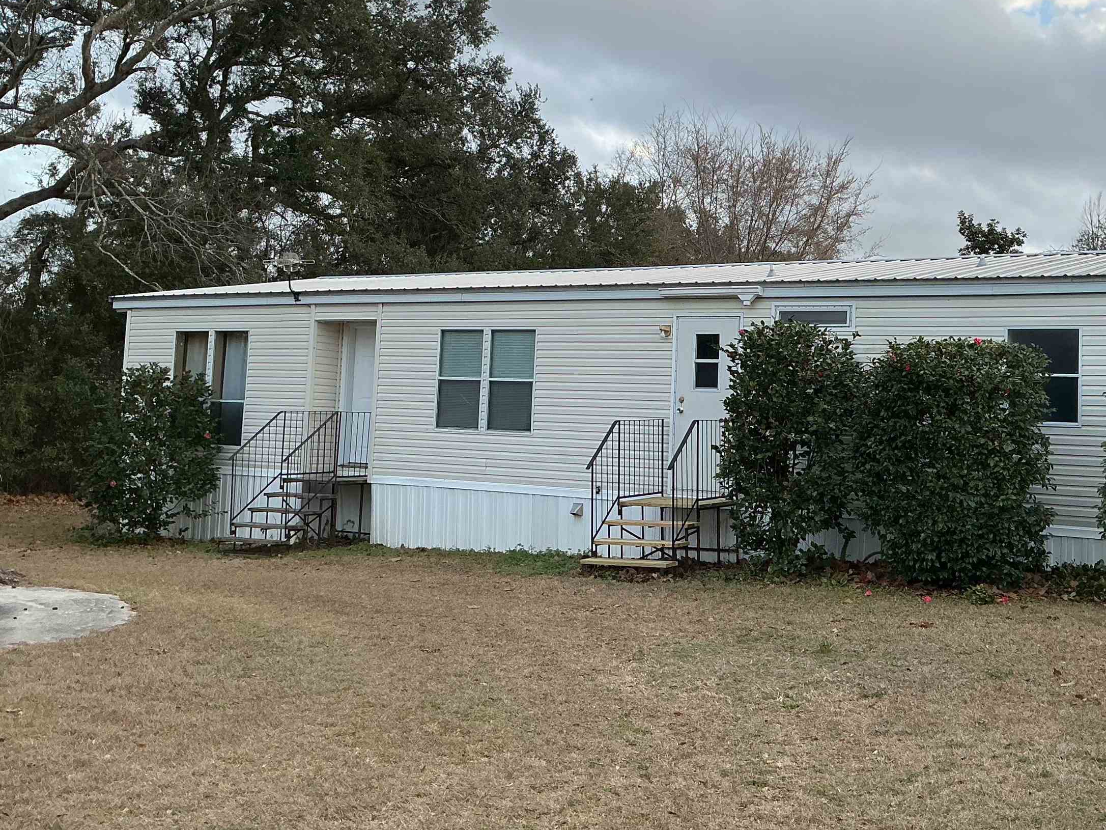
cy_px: 319
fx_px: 1310
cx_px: 717
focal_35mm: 41
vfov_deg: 35.0
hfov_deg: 45.2
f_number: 1.8
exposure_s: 1/406
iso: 25
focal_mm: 3
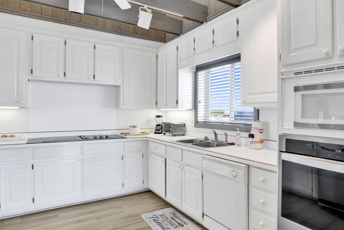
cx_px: 210
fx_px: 210
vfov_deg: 57.2
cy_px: 115
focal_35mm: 22
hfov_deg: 77.5
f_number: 11
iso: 200
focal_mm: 18
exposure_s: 1/5
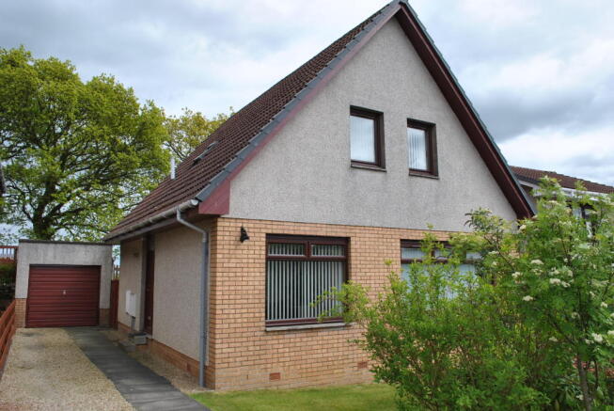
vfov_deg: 48.0
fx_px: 461
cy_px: 206
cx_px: 307
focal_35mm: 27
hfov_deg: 67.3
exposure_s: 1/250
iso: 100
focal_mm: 18
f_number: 8
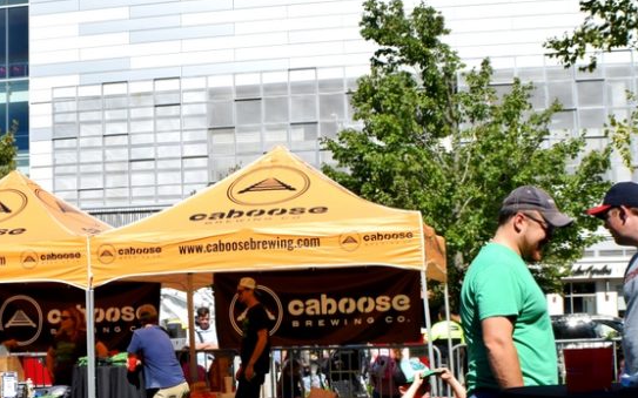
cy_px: 261
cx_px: 160
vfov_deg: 17.3
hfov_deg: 27.1
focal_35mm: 75
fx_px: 1304
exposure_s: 1/500
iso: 200
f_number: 11
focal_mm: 26
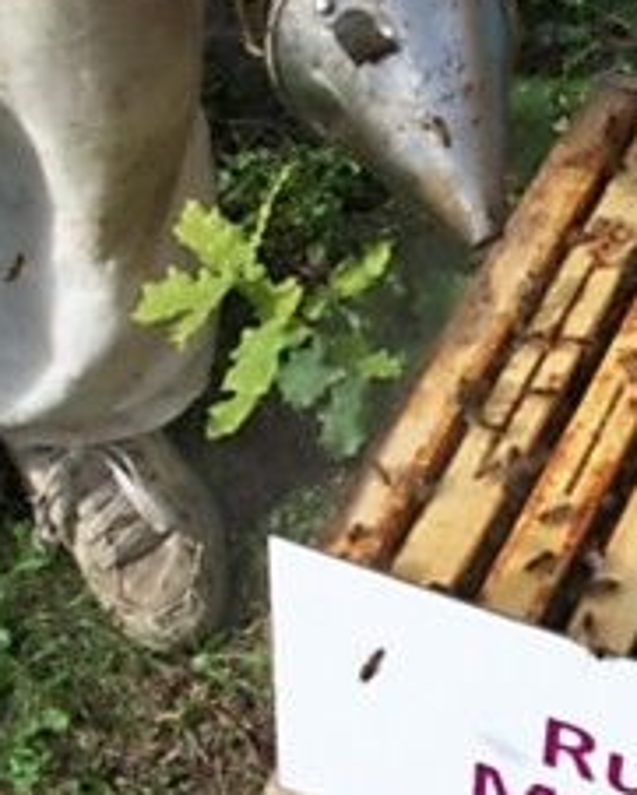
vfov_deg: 23.0
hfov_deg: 18.1
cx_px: 637
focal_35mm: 83
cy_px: 359
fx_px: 1955
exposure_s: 1/500
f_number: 2.9
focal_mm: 5.7
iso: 80
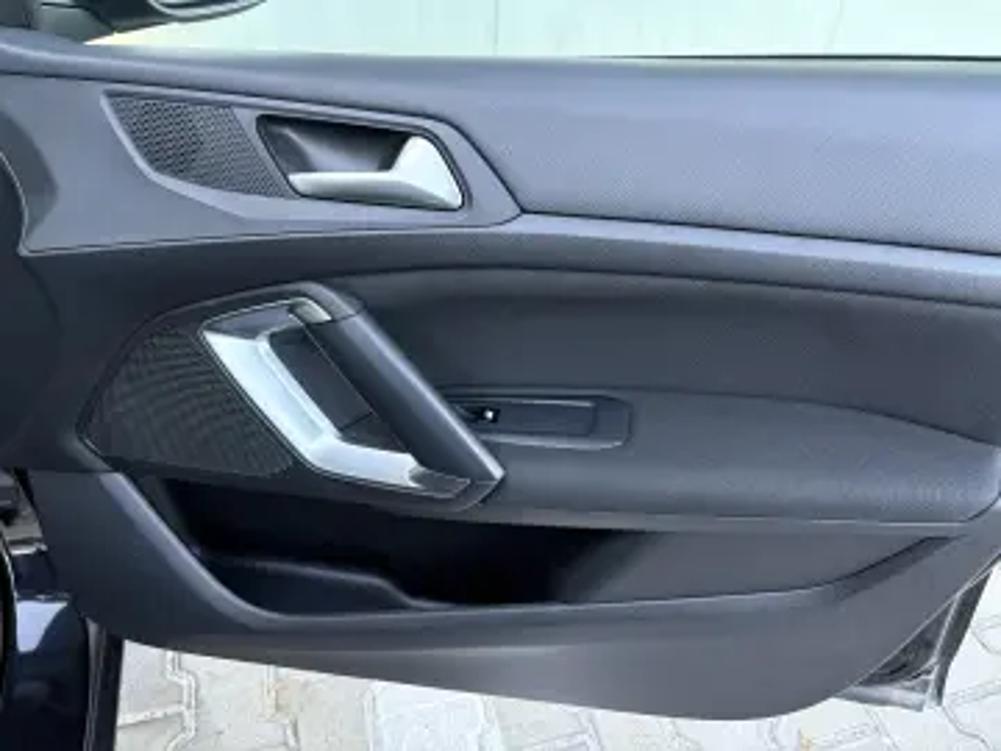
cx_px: 500
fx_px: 752
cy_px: 376
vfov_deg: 53.1
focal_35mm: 26
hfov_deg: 67.3
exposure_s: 1/60
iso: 250
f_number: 1.6
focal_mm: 5.96
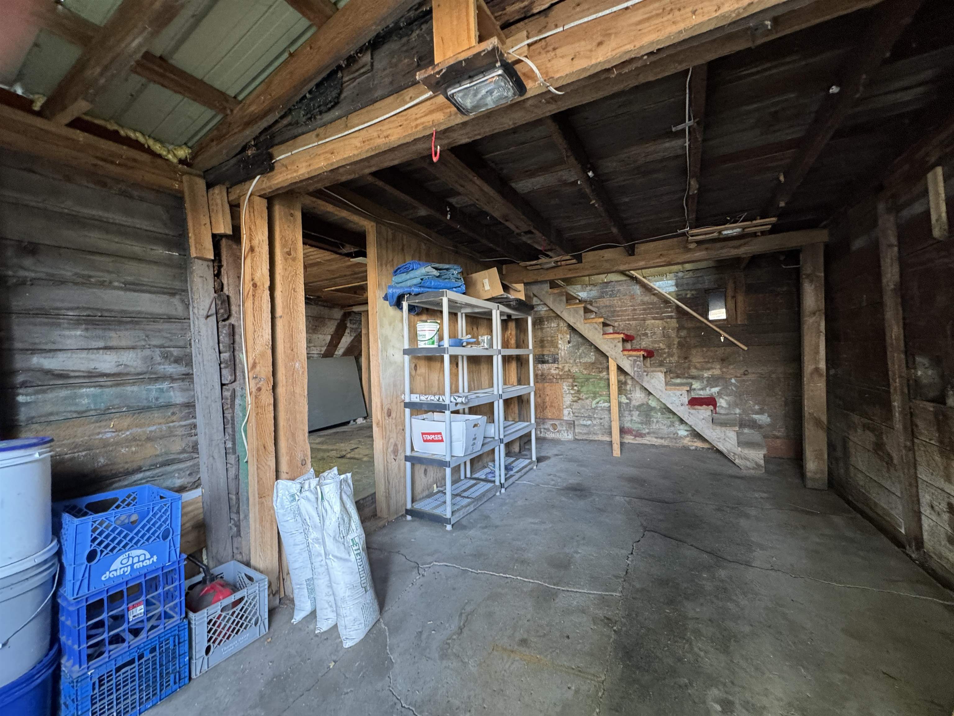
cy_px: 358
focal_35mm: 14
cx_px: 477
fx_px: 386
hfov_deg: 102.1
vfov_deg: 85.7
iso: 320
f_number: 2.2
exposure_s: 1/60
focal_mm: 2.22
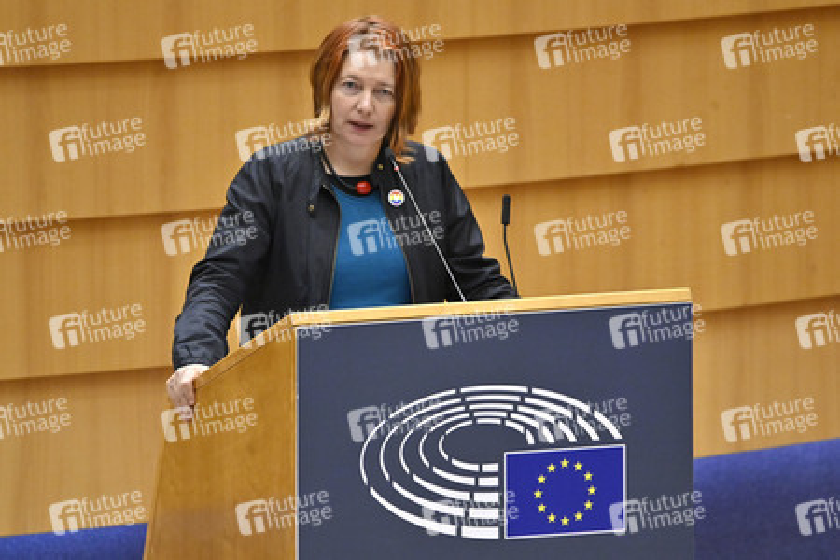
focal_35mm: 600
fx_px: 13999
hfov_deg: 3.4
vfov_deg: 2.3
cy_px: 280
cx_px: 420
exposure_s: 1/640
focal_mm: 600
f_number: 6.3
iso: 5000
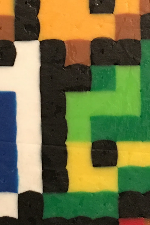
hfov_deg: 11.9
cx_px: 80
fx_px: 718
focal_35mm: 115
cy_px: -24
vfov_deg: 17.2
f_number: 2.2
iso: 80
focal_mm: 4.15
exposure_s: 1/10
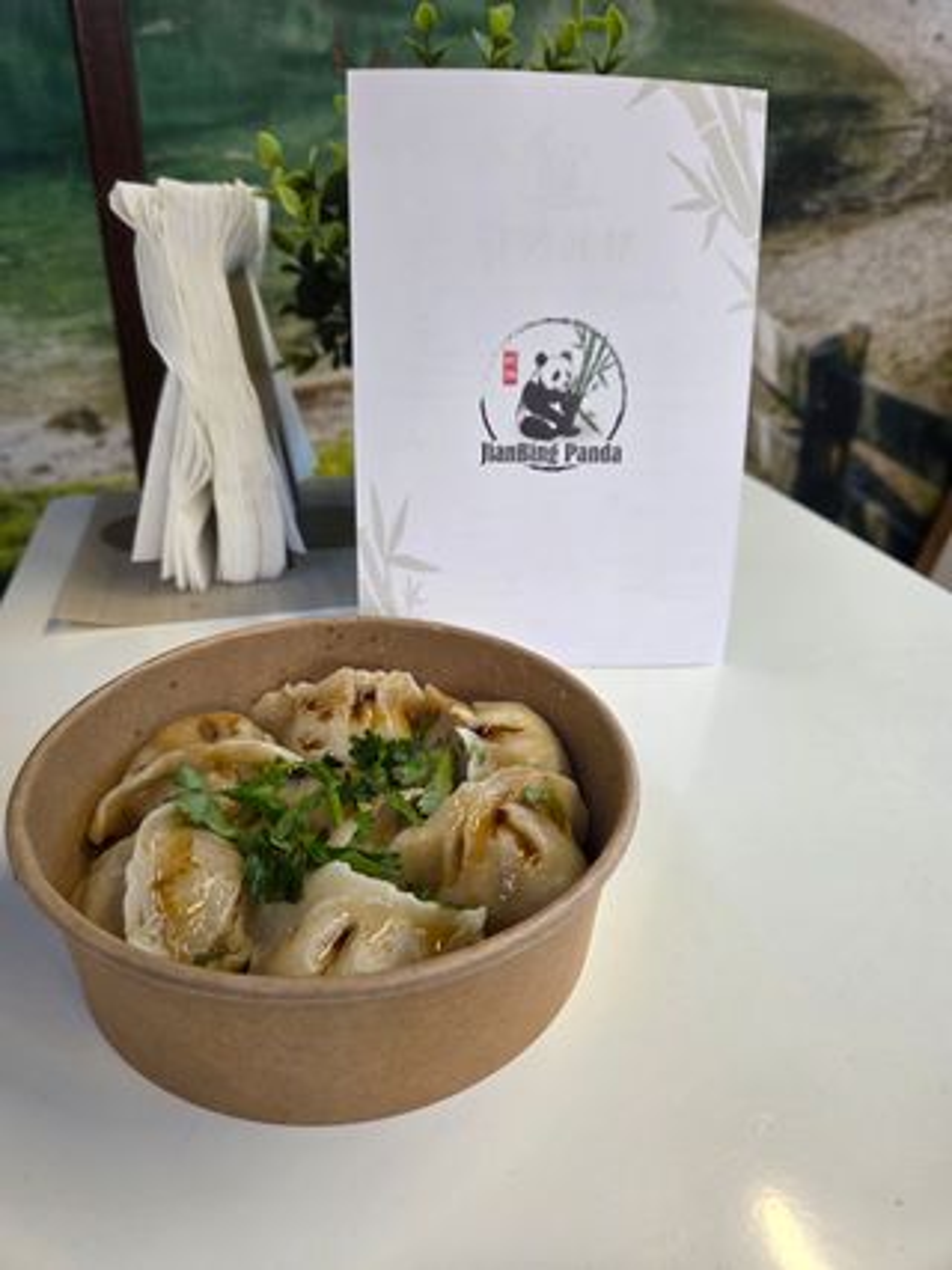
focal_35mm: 23
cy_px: 635
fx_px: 844
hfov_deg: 58.9
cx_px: 476
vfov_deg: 73.9
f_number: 1.8
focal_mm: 5.4
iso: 80
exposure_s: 1/100
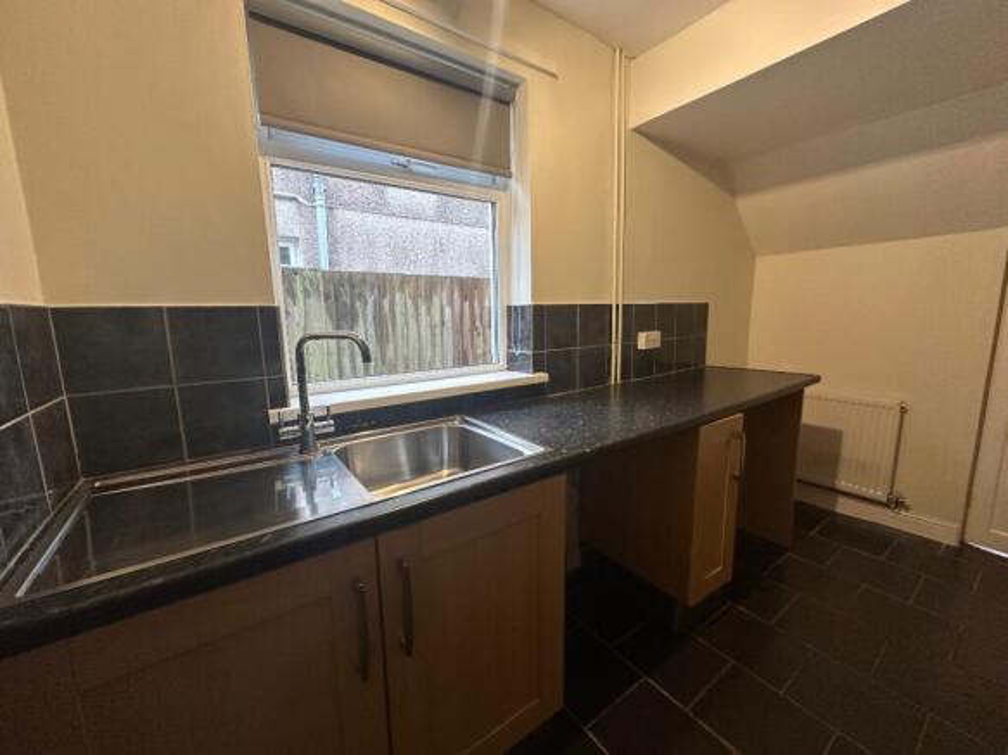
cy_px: 378
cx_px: 504
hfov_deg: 102.1
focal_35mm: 14
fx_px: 408
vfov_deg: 85.7
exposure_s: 1/50
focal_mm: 2.22
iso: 250
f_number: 2.2
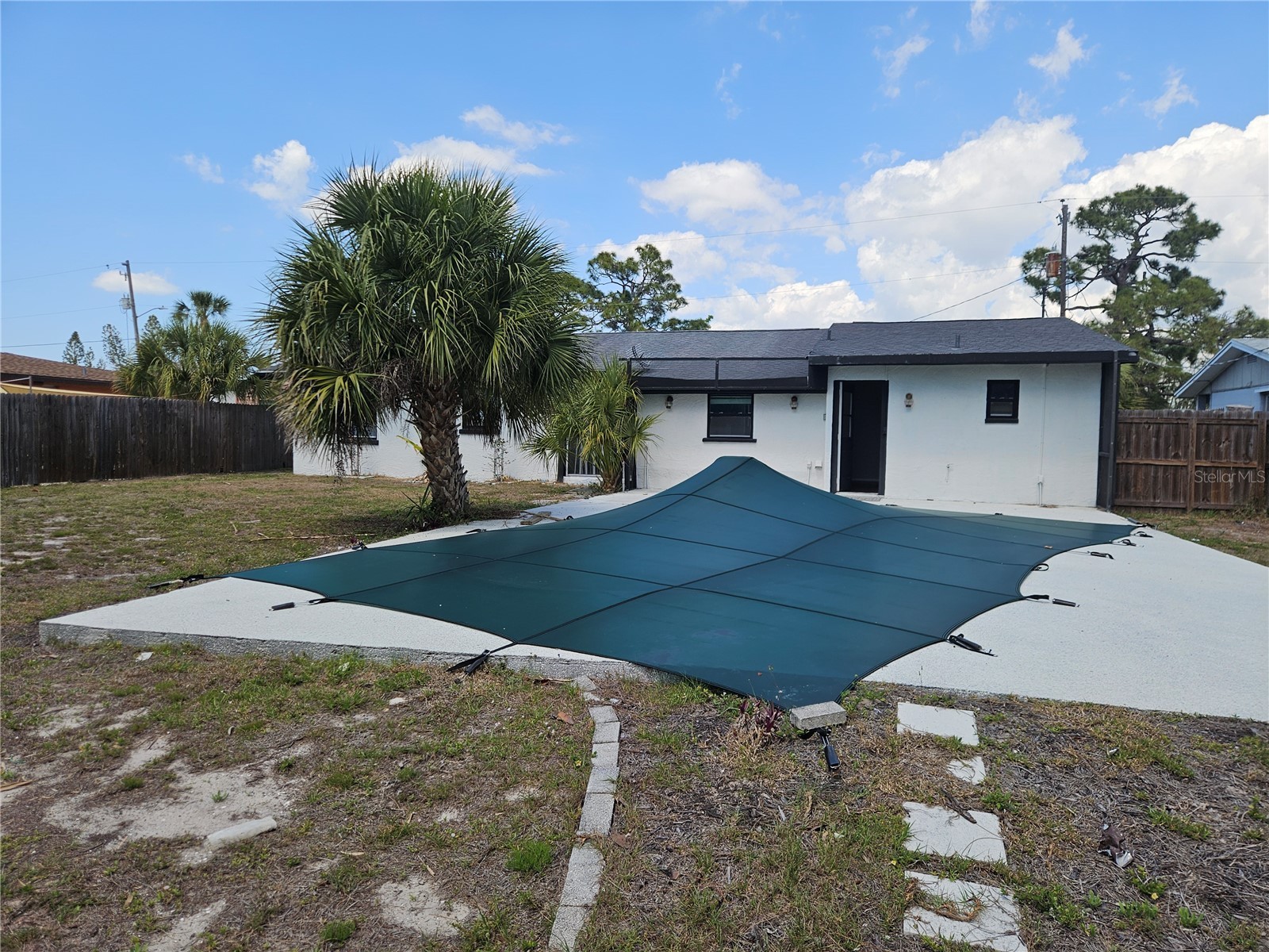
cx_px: 634
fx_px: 843
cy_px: 476
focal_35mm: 23
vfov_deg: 58.9
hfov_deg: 73.9
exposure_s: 1/1709
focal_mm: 5.4
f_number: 1.8
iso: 32
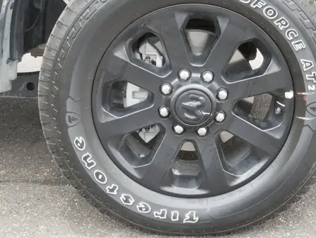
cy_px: 85
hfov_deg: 30.6
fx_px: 576
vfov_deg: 23.2
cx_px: 186
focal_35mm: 63
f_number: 20
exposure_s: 1/20
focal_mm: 22
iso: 3200
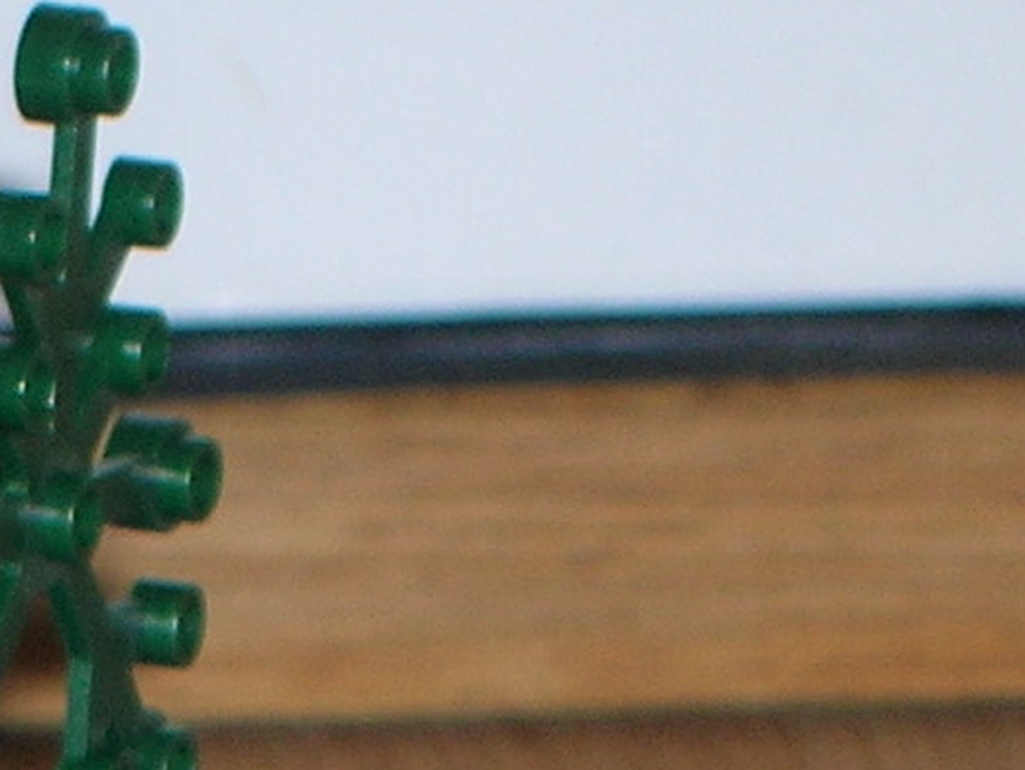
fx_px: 12057
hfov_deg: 4.8
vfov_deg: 3.6
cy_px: 1839
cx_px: -538
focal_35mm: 407
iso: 50
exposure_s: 1/60.1
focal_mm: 13.6
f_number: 4.3
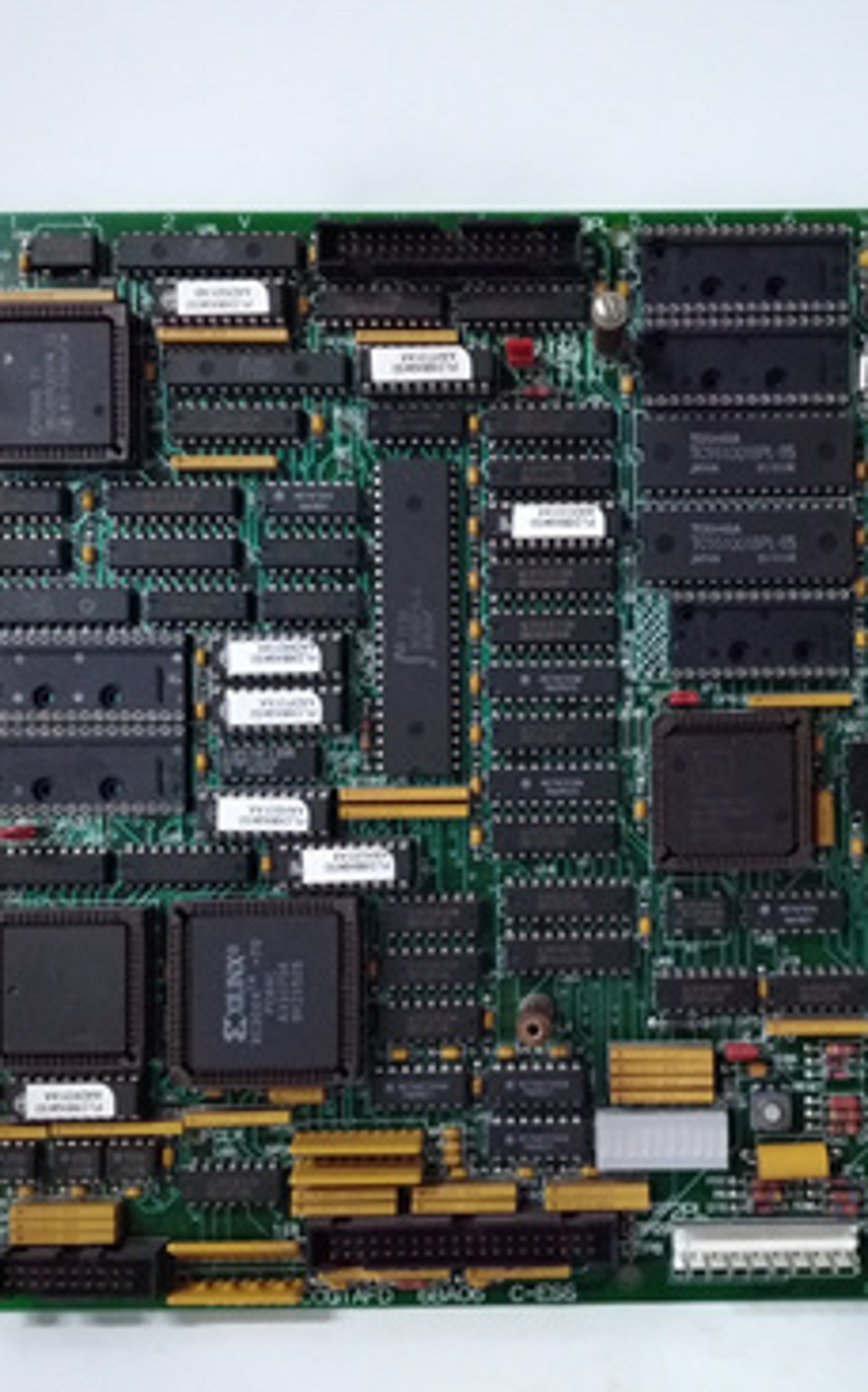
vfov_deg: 50.4
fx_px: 1478
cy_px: 704
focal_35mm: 39
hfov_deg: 32.3
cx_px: 606
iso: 880
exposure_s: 1/33
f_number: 2
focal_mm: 3.79
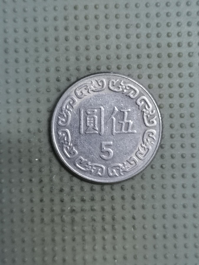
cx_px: 100
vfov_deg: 36.8
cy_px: 132
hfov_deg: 28.0
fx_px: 399
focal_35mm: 52
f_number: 1.8
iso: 400
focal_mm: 4.75
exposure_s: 1/25.7
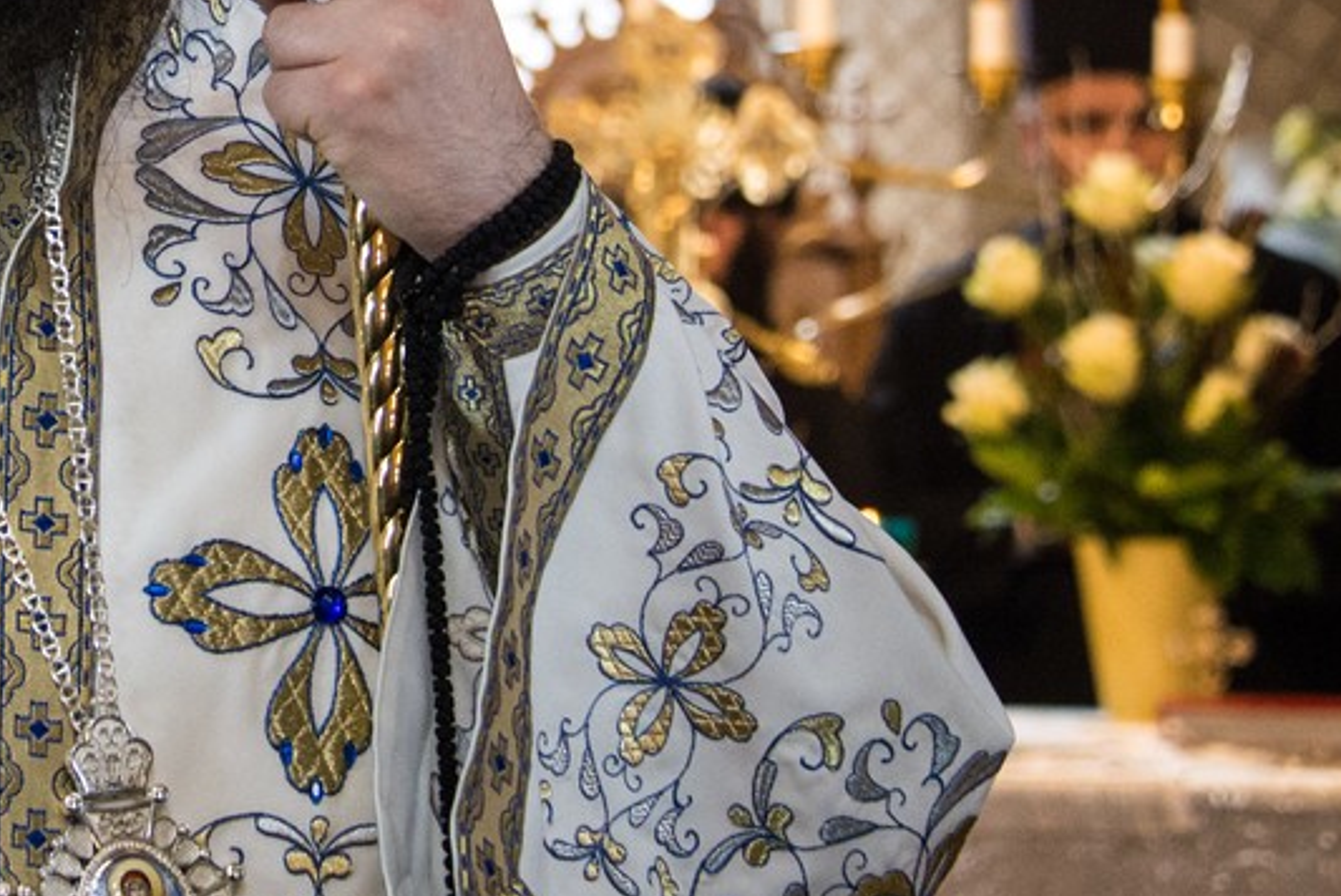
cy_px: -15
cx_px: -52
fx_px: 6522
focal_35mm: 175
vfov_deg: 7.8
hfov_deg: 11.6
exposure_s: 1/100
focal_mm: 65
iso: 3200
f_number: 4.8
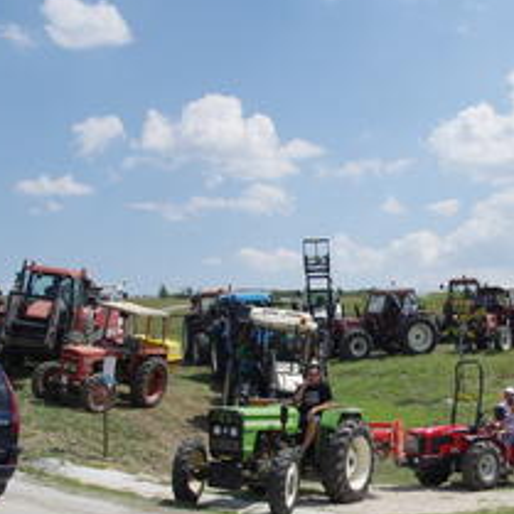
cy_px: 370
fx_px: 924
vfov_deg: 30.7
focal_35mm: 55
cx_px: 384
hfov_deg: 30.6
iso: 400
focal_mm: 18
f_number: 11
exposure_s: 1/320
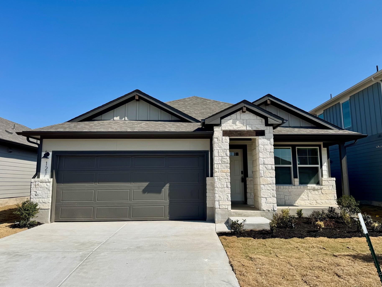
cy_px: 132
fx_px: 298
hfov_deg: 65.3
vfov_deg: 51.3
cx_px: 194
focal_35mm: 27
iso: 80
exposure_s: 1/6410
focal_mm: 6.76
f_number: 1.78
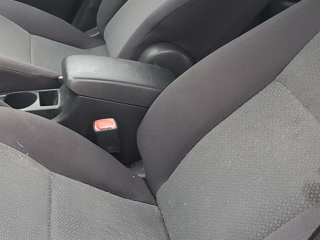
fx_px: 527
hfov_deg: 30.5
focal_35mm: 57
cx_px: -25
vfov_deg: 25.4
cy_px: 67
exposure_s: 1/120
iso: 86
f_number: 1.5
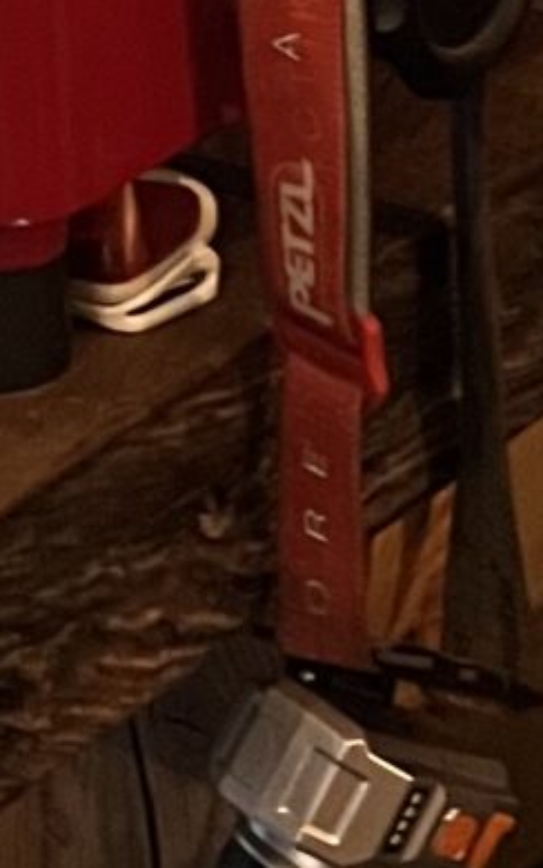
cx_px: -541
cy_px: -792
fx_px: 4282
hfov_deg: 7.0
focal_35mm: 181
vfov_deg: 10.7
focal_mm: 5.7
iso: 400
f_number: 1.5
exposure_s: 1/34
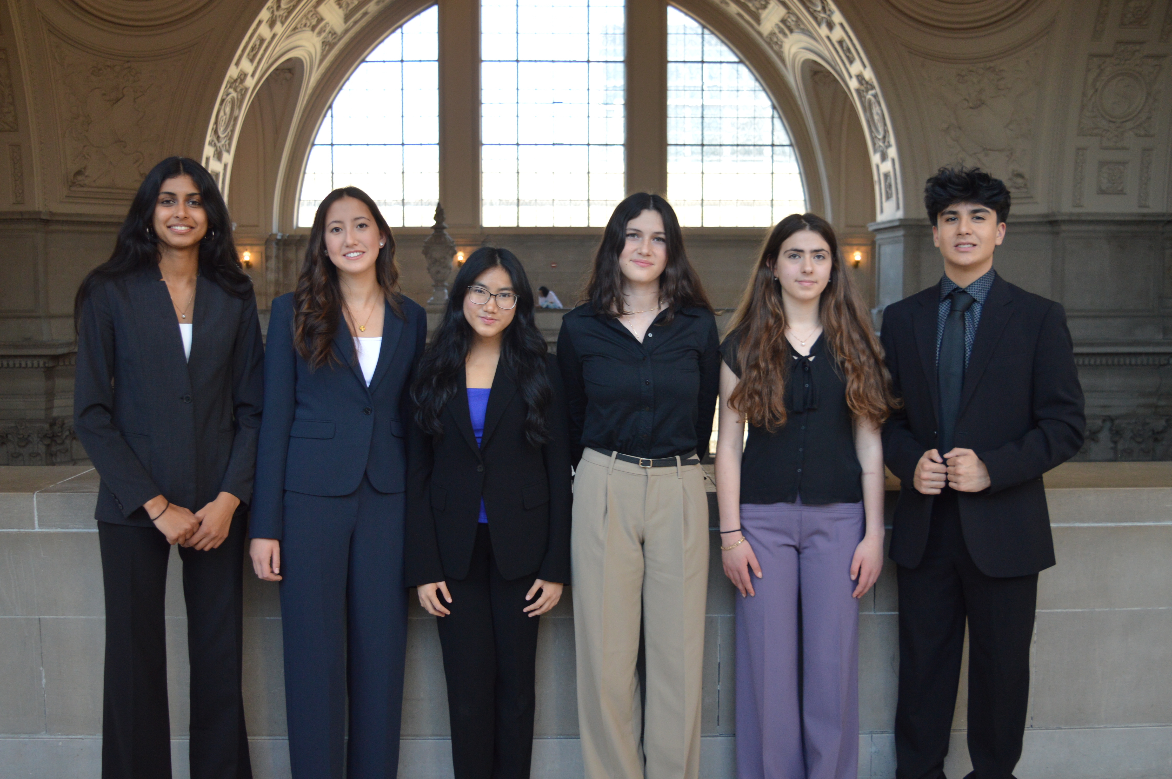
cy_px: 390
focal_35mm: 36
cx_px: 586
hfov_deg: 53.2
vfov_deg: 36.8
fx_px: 1171
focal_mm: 24
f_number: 4
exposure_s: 1/50
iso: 400
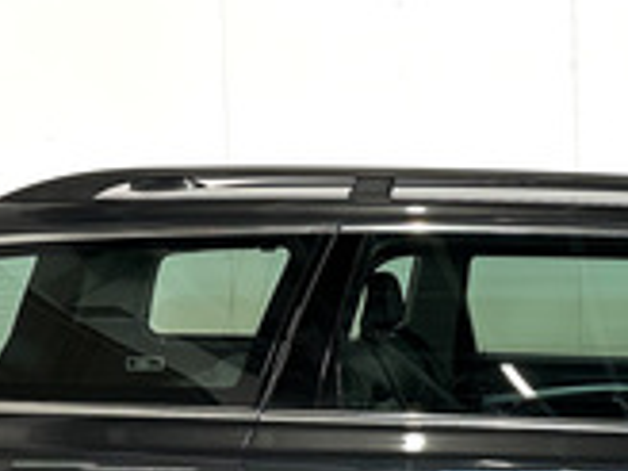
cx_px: 781
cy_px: 329
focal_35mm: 88
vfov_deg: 16.7
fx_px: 1596
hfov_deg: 20.6
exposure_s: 1/100
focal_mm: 6.86
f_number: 1.8
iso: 125
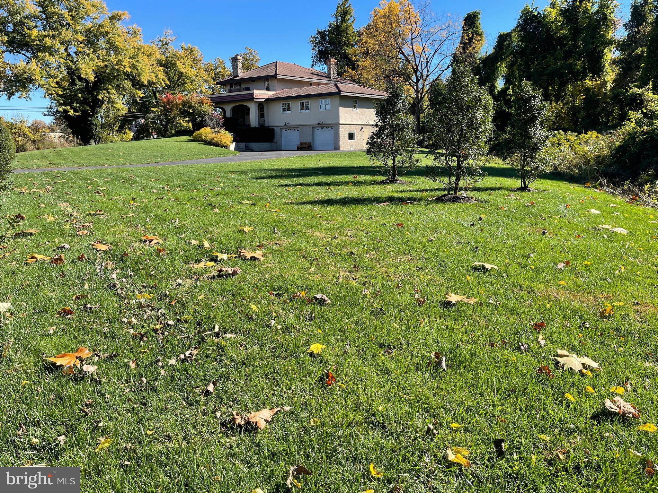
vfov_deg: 53.1
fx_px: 494
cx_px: 329
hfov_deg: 67.3
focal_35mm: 26
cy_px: 246
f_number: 1.6
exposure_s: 1/1534
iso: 32
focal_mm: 5.1
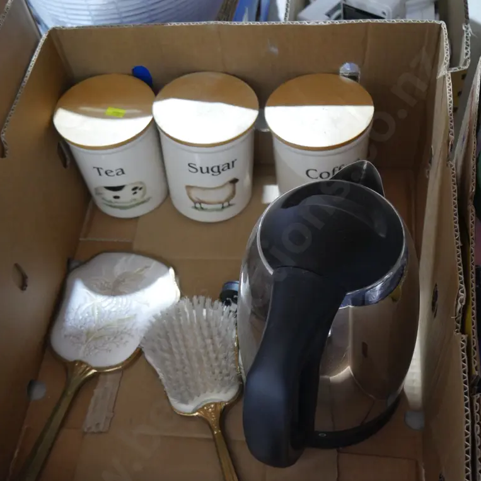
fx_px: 597
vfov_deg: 43.4
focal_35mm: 38
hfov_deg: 43.9
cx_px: 240
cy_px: 313
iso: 2000
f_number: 3.6
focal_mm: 16
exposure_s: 1/60
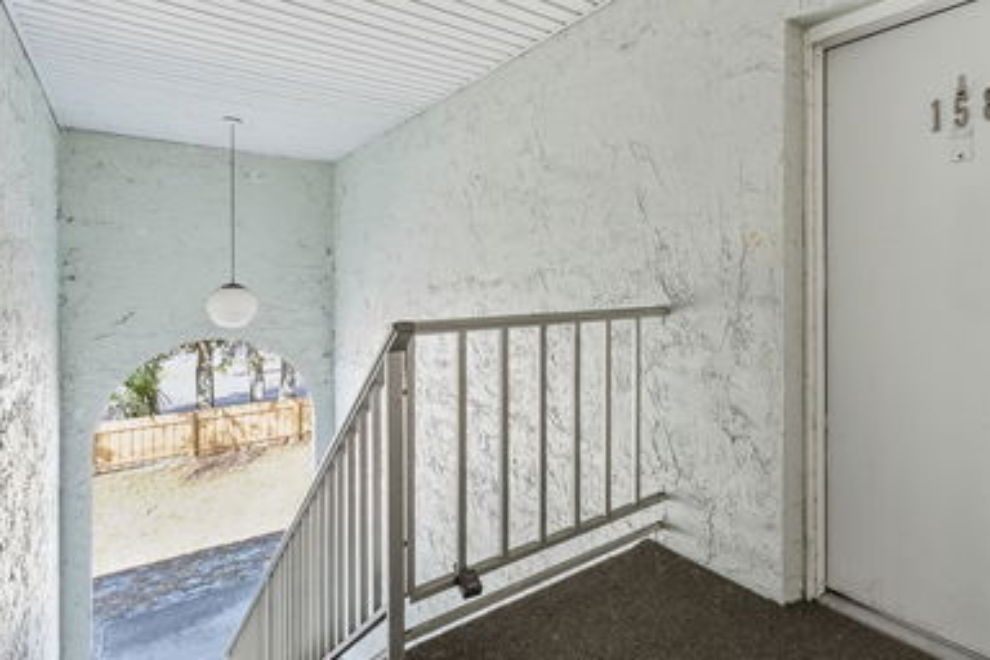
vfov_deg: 60.2
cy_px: 289
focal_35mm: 21
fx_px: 567
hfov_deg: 80.9
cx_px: 611
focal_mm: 16.5
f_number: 7.1
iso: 2000
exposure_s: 1/500
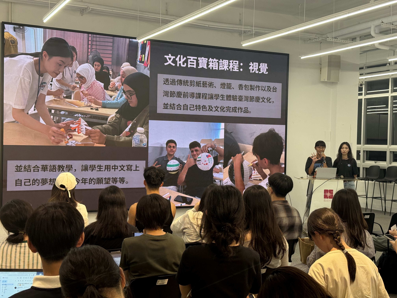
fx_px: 550
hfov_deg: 39.7
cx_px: 198
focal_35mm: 48
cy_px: 149
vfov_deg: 30.3
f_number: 1.78
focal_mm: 6.76
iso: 80
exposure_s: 1/60
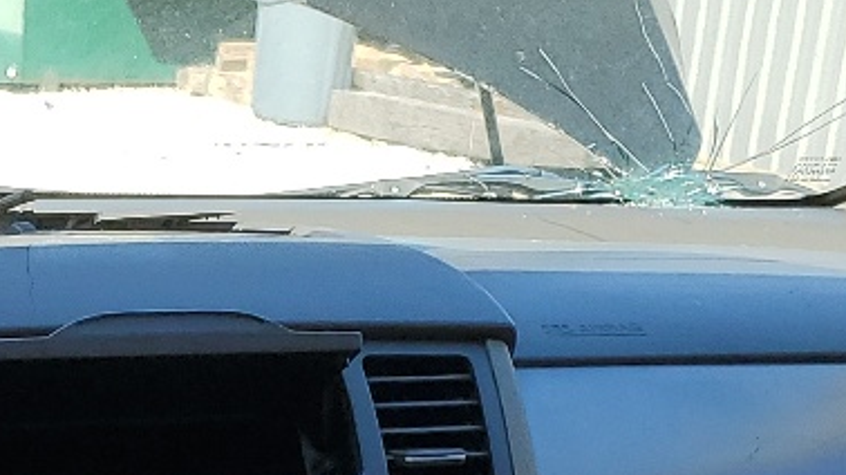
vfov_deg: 8.7
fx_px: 2690
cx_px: -168
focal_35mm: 120
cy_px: 1315
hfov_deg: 17.1
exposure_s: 1/714
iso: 50
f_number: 1.5
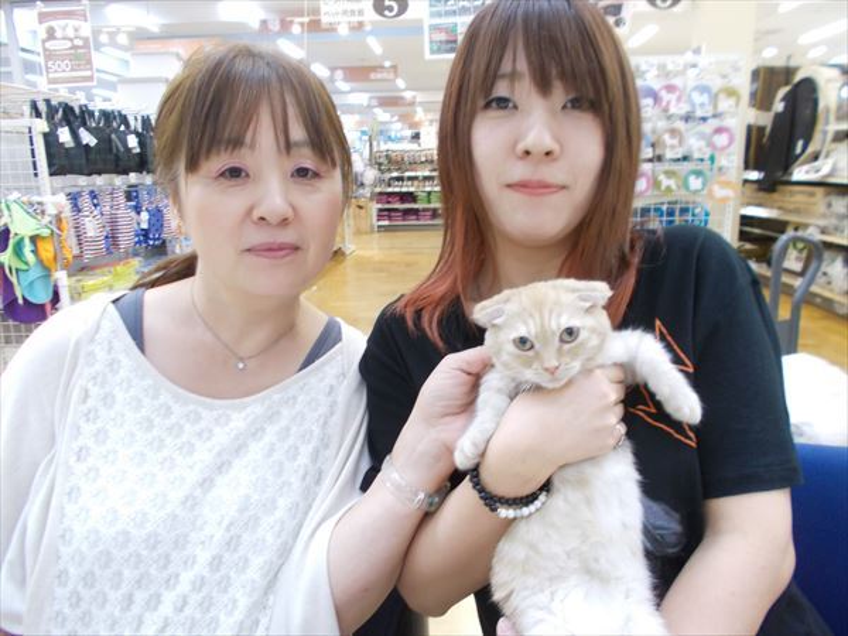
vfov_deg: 53.1
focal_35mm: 26
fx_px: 637
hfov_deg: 67.3
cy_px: 318
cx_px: 424
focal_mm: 4.6
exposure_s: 1/15
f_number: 3.2
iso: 200
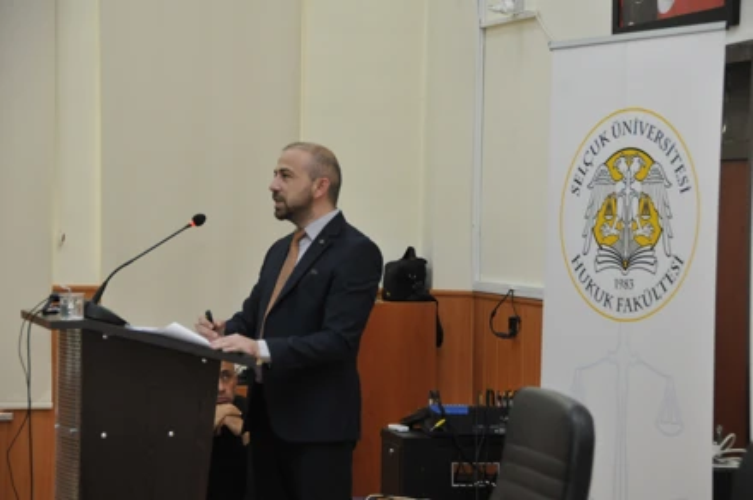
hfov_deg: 18.2
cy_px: 250
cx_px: 376
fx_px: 2350
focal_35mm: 112
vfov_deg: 12.1
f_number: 5
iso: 1600
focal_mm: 75
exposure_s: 1/125
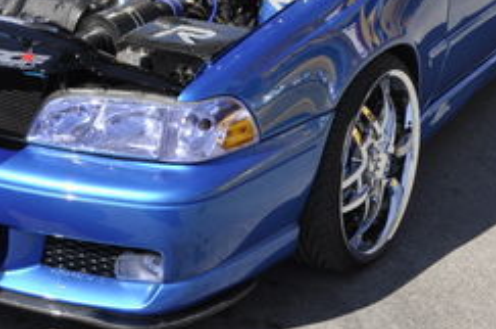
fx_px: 1086
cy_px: -83
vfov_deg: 16.4
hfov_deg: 25.7
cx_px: 212
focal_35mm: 79
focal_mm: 20
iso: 320
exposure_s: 1/400
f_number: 10
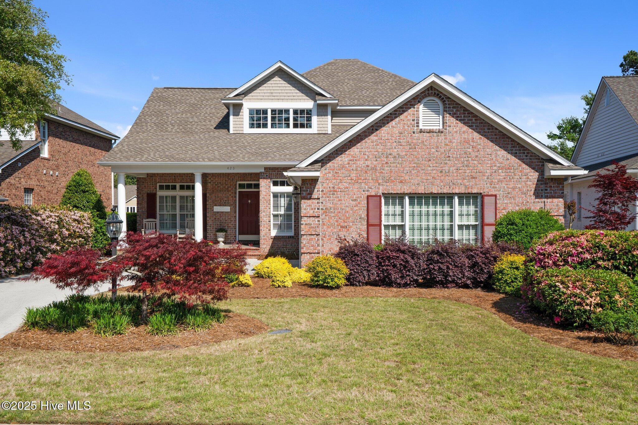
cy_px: 212
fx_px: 602
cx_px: 319
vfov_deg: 38.9
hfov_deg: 55.8
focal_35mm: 34
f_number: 13
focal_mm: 34
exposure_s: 1/200
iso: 125
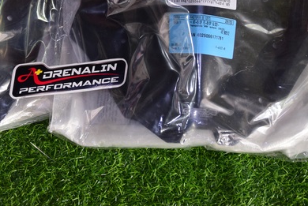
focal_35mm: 123
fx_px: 1053
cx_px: 57
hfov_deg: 16.5
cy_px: -1
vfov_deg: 11.1
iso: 1250
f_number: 3.5
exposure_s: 1/60
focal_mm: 40
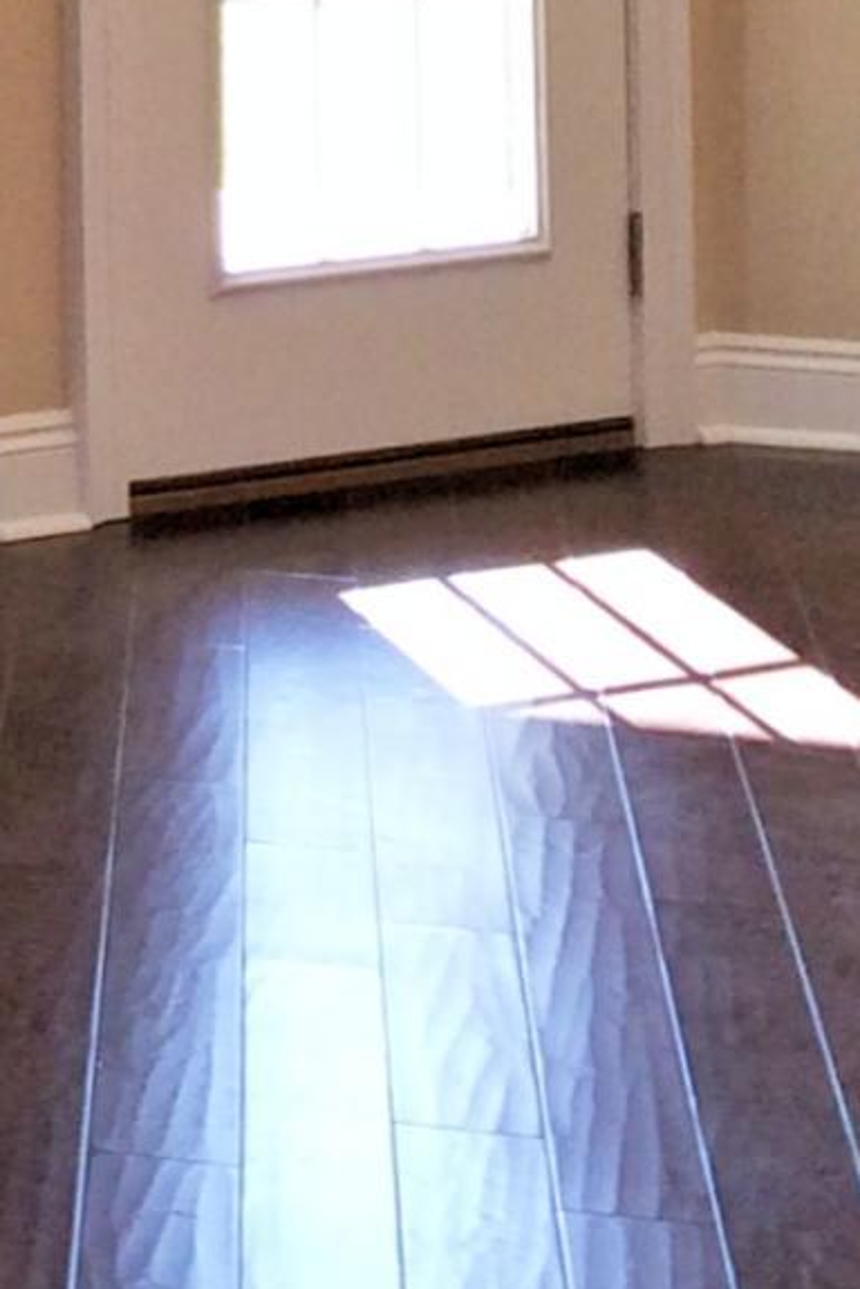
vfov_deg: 12.0
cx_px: -1317
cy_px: -1090
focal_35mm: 157
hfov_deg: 8.0
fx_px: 5625
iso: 64
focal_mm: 4.15
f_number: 2.2
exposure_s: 1/120
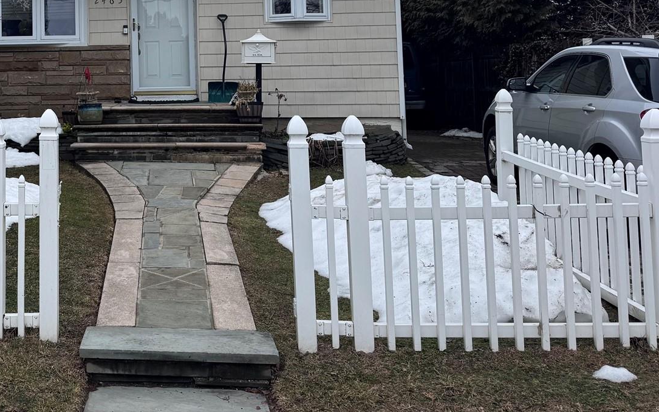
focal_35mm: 48
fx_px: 862
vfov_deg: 25.9
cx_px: 75
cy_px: 33
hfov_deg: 39.1
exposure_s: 1/2710
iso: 80
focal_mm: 6.76
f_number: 1.78
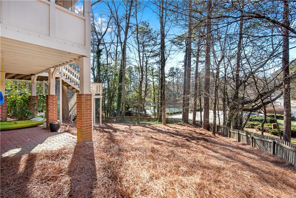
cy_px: 99
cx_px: 148
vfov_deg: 67.4
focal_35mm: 18
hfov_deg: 90.0
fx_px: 148
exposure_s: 1/60
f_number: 16
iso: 200
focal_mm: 18
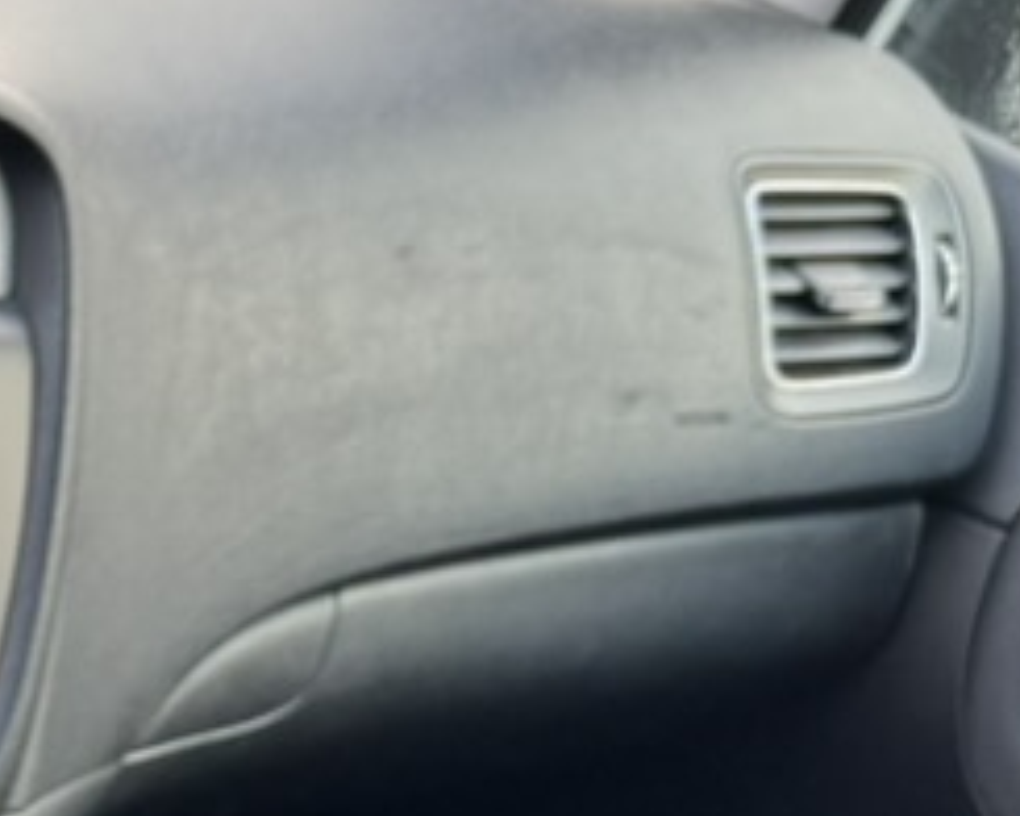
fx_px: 2958
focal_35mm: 98
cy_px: 679
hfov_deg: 16.3
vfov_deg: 15.6
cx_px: -849
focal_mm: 6.76
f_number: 1.78
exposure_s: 1/72
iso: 200
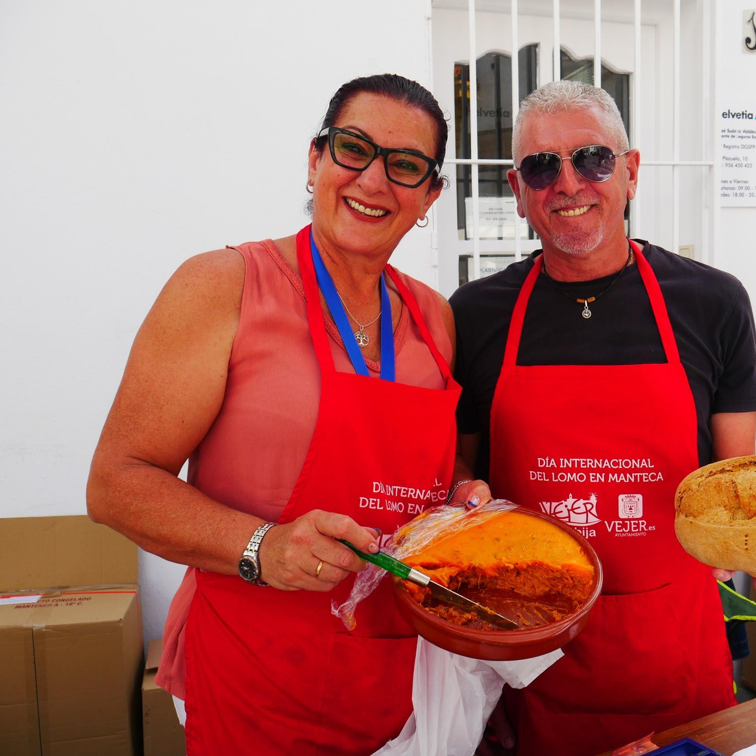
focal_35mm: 34
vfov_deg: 48.4
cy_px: 384
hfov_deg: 47.8
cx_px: 494
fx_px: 840
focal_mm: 14
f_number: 5.6
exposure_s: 1/320
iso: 200
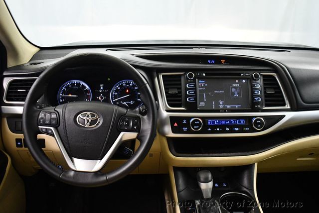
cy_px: 106
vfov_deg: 36.9
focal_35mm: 36
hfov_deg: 53.1
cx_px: 160
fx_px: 319
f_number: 3.5
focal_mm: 18
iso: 3200
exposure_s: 1/125
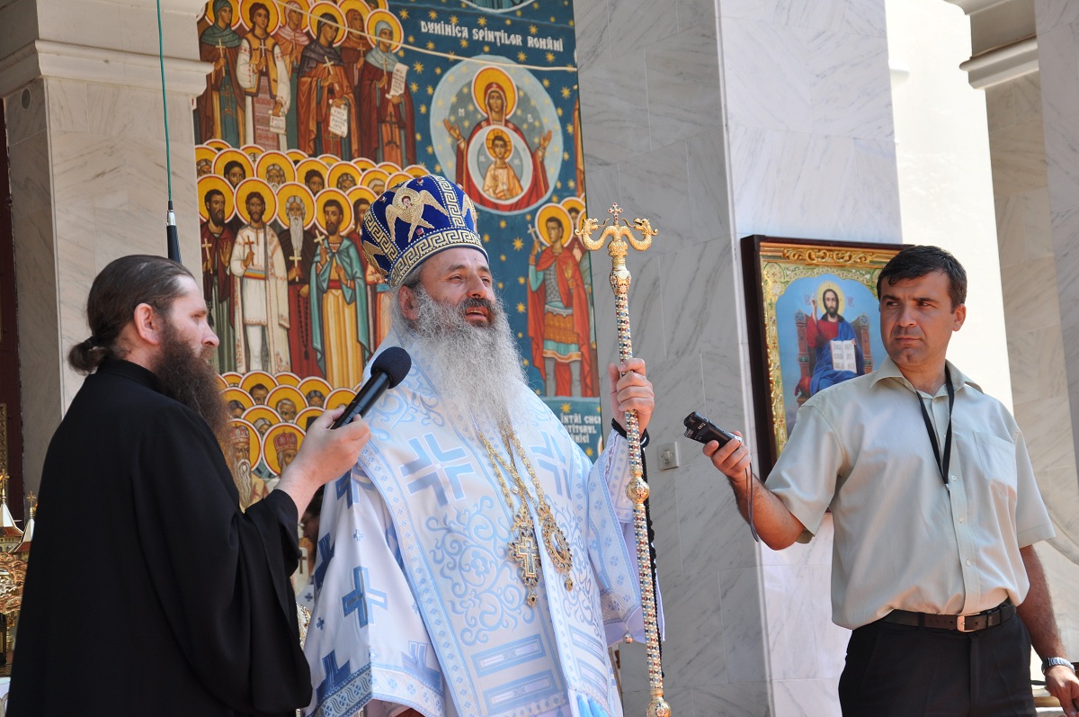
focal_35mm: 87
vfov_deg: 15.7
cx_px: 540
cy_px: 358
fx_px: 2604
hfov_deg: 23.4
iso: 200
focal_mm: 58
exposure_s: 1/200
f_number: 32
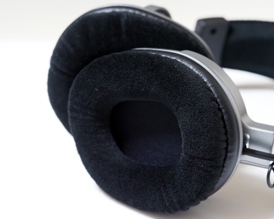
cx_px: 144
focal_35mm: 141
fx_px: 1143
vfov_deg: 10.9
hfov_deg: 13.7
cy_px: 122
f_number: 4
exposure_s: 1/50
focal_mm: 60
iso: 6400
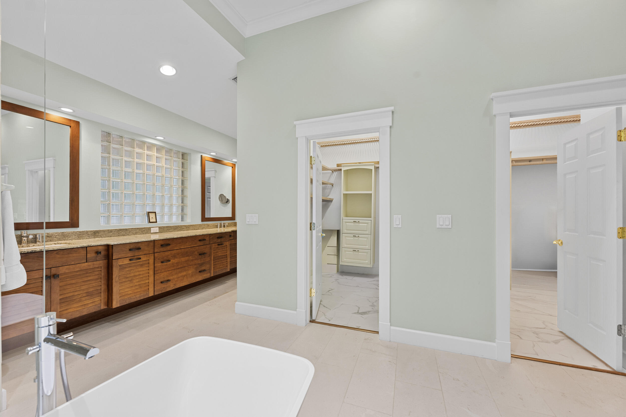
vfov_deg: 81.2
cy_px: 208
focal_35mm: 14
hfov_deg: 104.3
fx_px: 243
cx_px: 313
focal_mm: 14
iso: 500
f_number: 7.1
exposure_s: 1/10
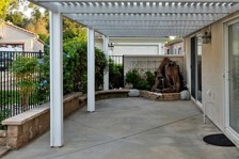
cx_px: 155
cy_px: 64
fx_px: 265
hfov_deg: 47.9
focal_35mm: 40
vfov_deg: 33.3
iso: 500
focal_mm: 14
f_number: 13
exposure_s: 1/60
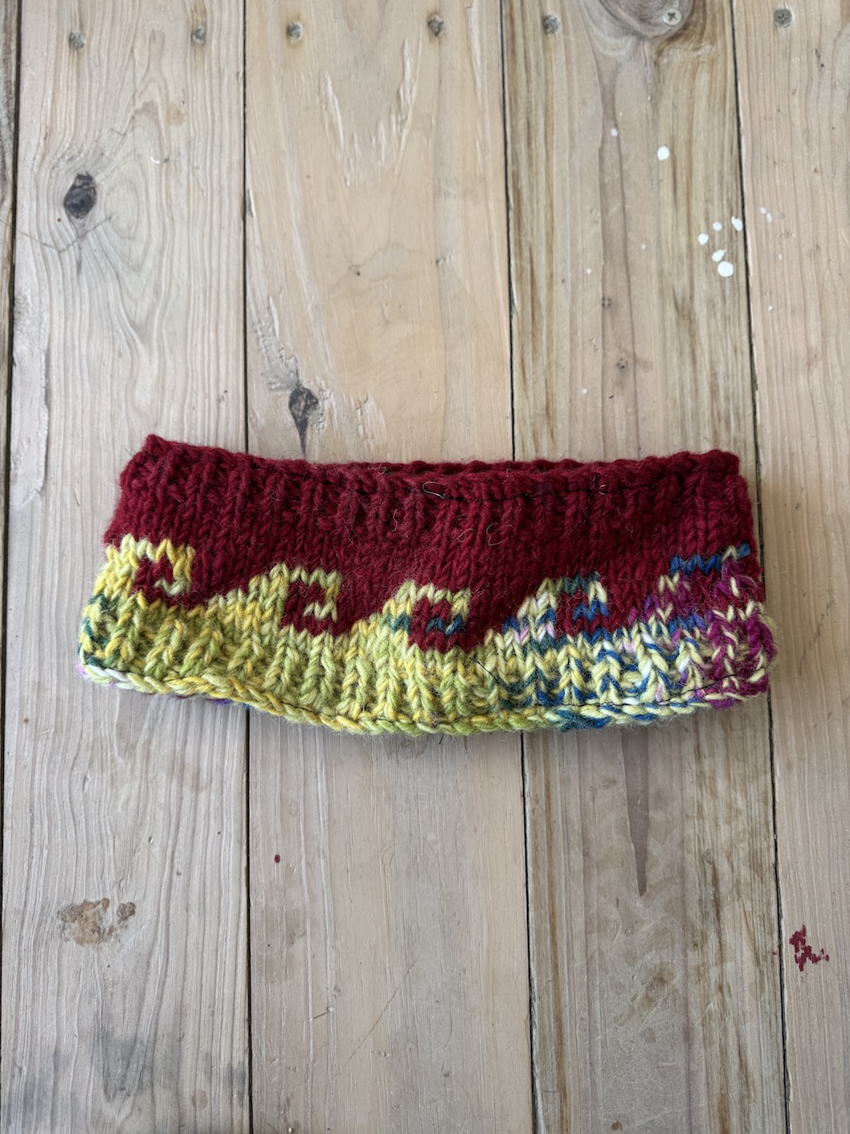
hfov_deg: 56.8
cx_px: 425
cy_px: 567
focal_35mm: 24
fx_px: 786
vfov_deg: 71.6
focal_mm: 6.76
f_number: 1.78
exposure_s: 1/121
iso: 64
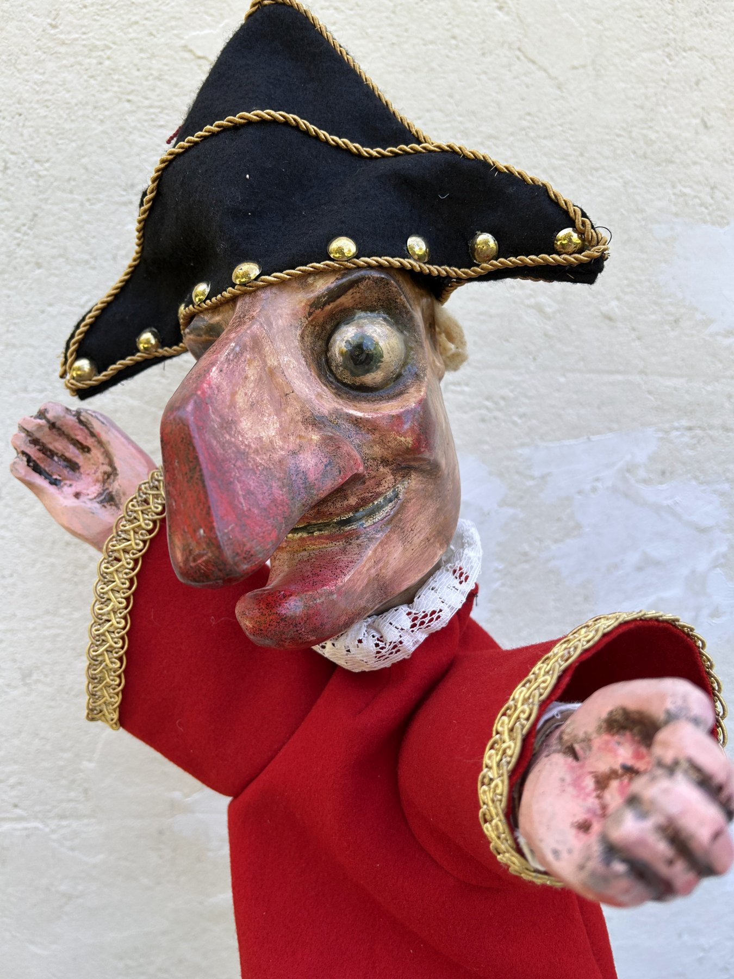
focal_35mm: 26
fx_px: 735
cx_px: 367
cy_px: 490
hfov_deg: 53.1
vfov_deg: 67.3
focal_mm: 5.7
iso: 50
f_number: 1.5
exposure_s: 1/358
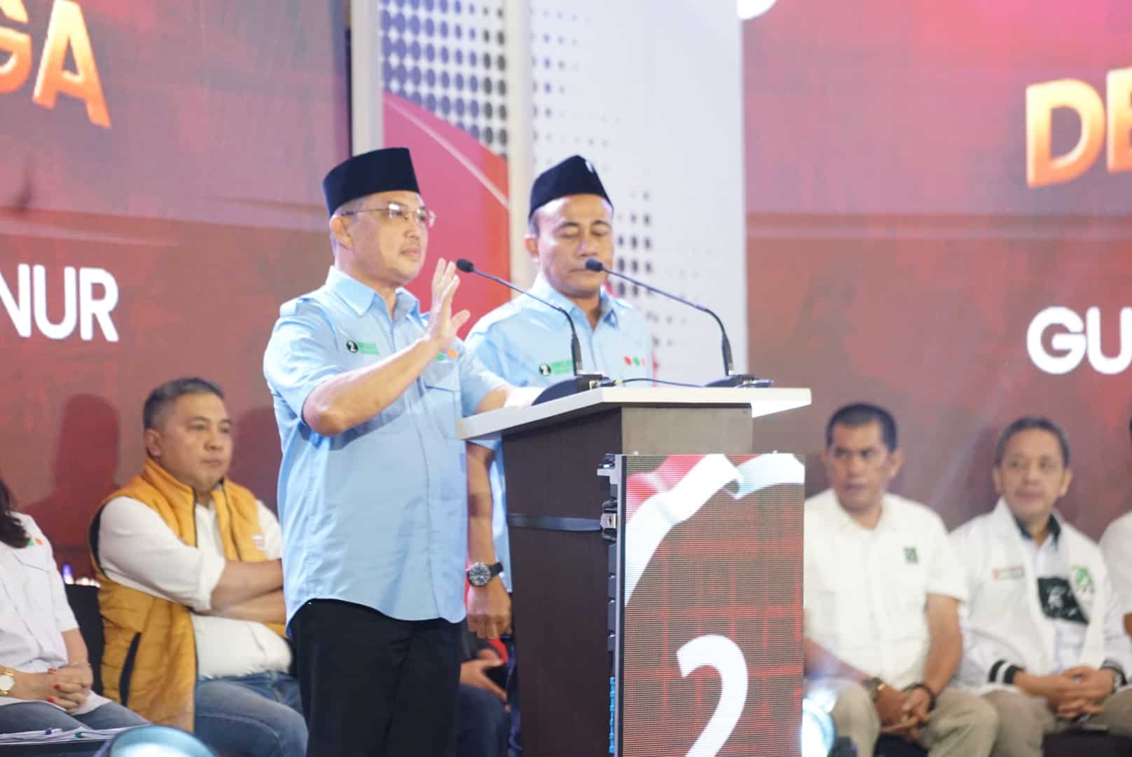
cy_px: 378
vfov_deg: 6.9
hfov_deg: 10.3
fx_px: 6293
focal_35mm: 200
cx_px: 566
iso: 4000
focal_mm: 200
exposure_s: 1/200
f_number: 4
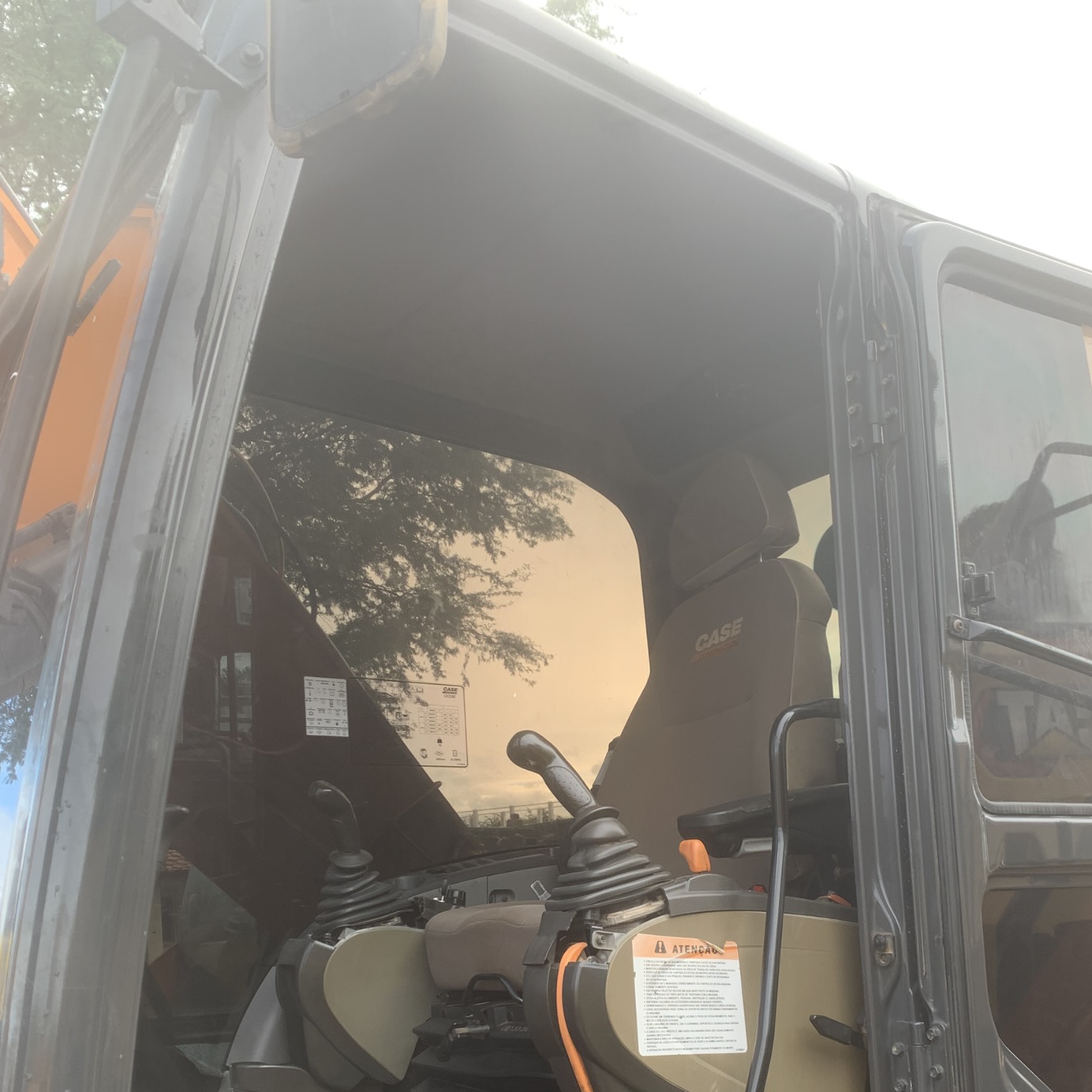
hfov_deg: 48.4
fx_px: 1213
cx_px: 587
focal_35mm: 34
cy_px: 803
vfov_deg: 46.9
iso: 25
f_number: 1.8
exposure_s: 1/123
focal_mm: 4.25
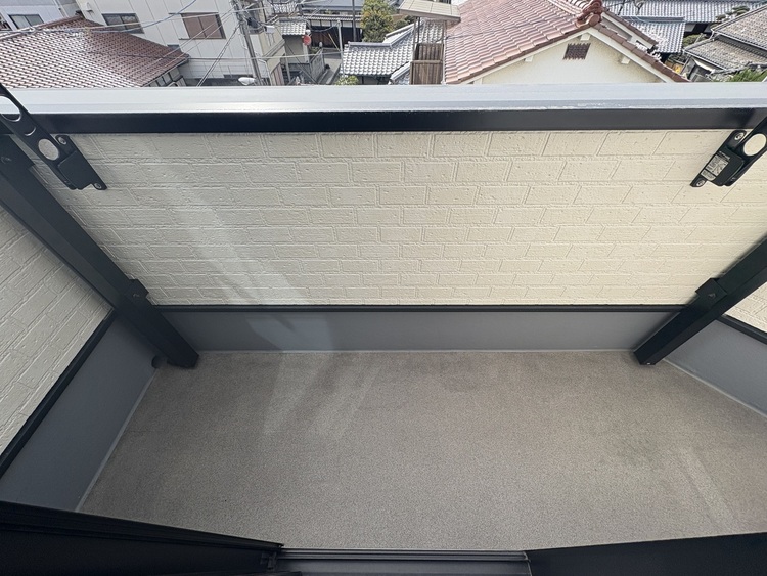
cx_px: 384
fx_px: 310
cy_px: 288
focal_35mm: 14
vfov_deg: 85.7
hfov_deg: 102.0
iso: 40
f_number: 2.2
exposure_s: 1/596
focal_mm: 2.22
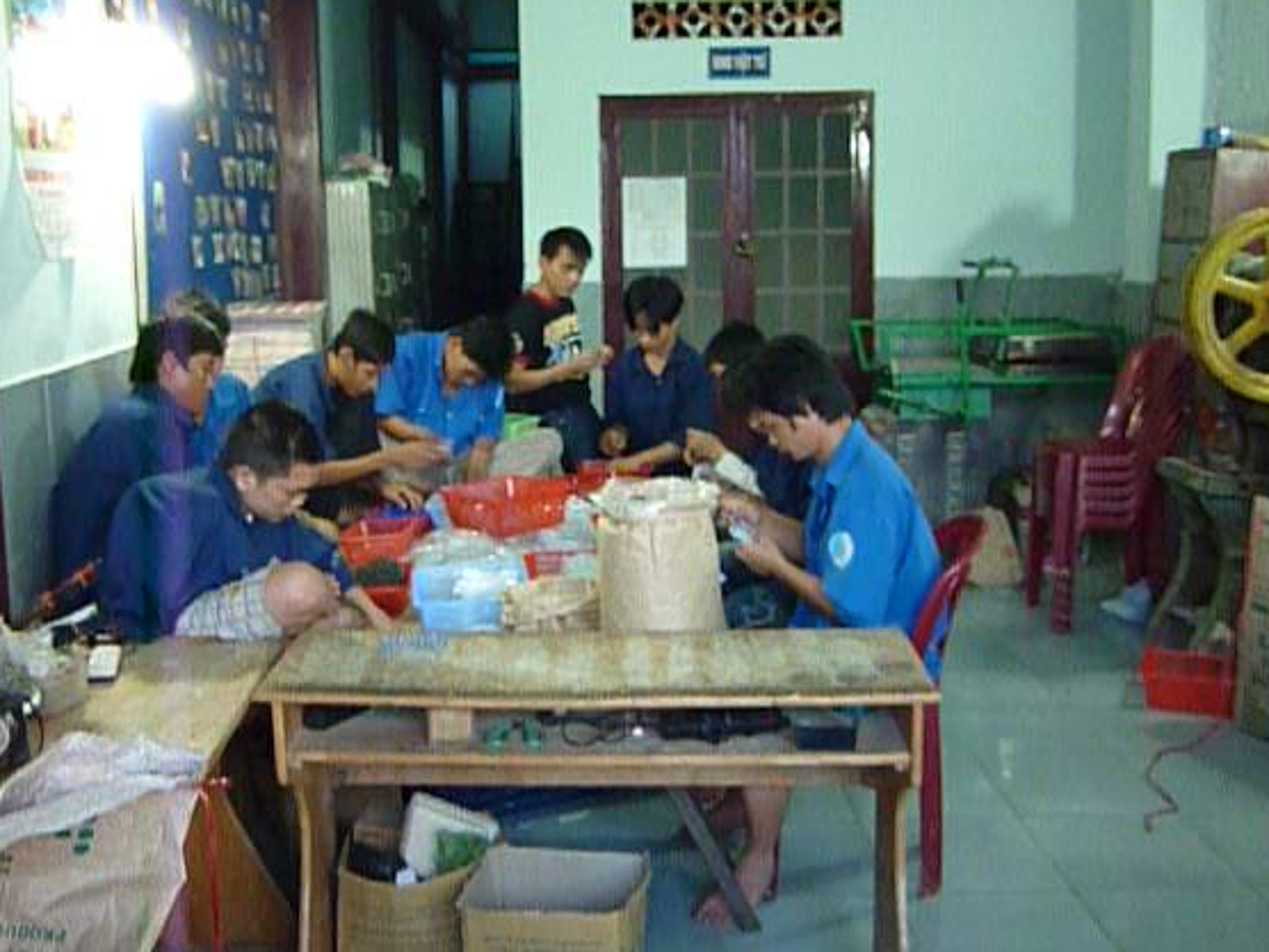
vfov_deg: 37.6
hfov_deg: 48.8
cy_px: 409
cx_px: 541
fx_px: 1393
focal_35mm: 38
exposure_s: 1/30
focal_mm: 5.5
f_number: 2.8
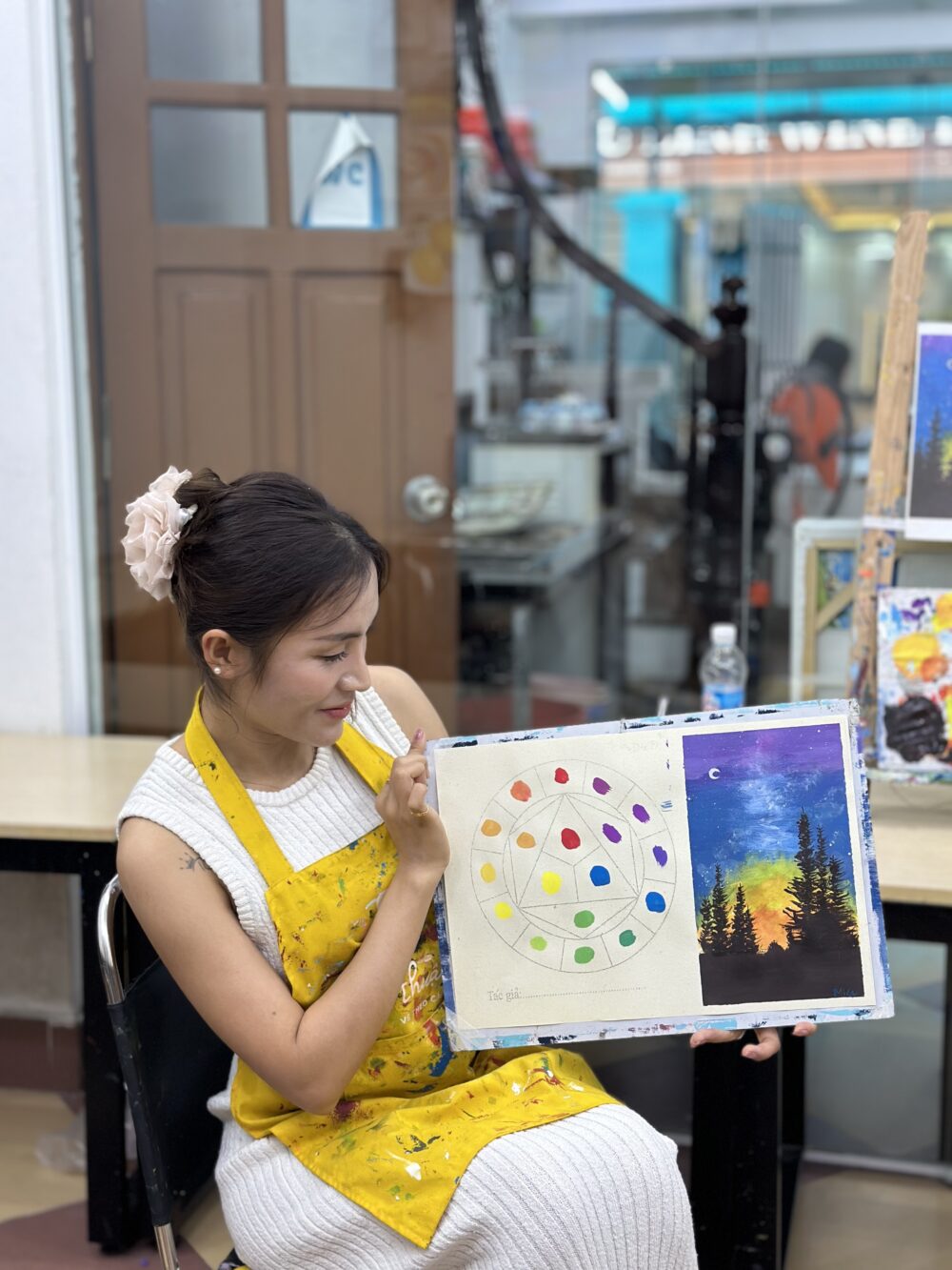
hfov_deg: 30.3
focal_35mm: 48
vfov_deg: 39.7
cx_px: 476
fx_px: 1760
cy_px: 635
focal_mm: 6.86
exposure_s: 1/100
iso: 125
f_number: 1.78
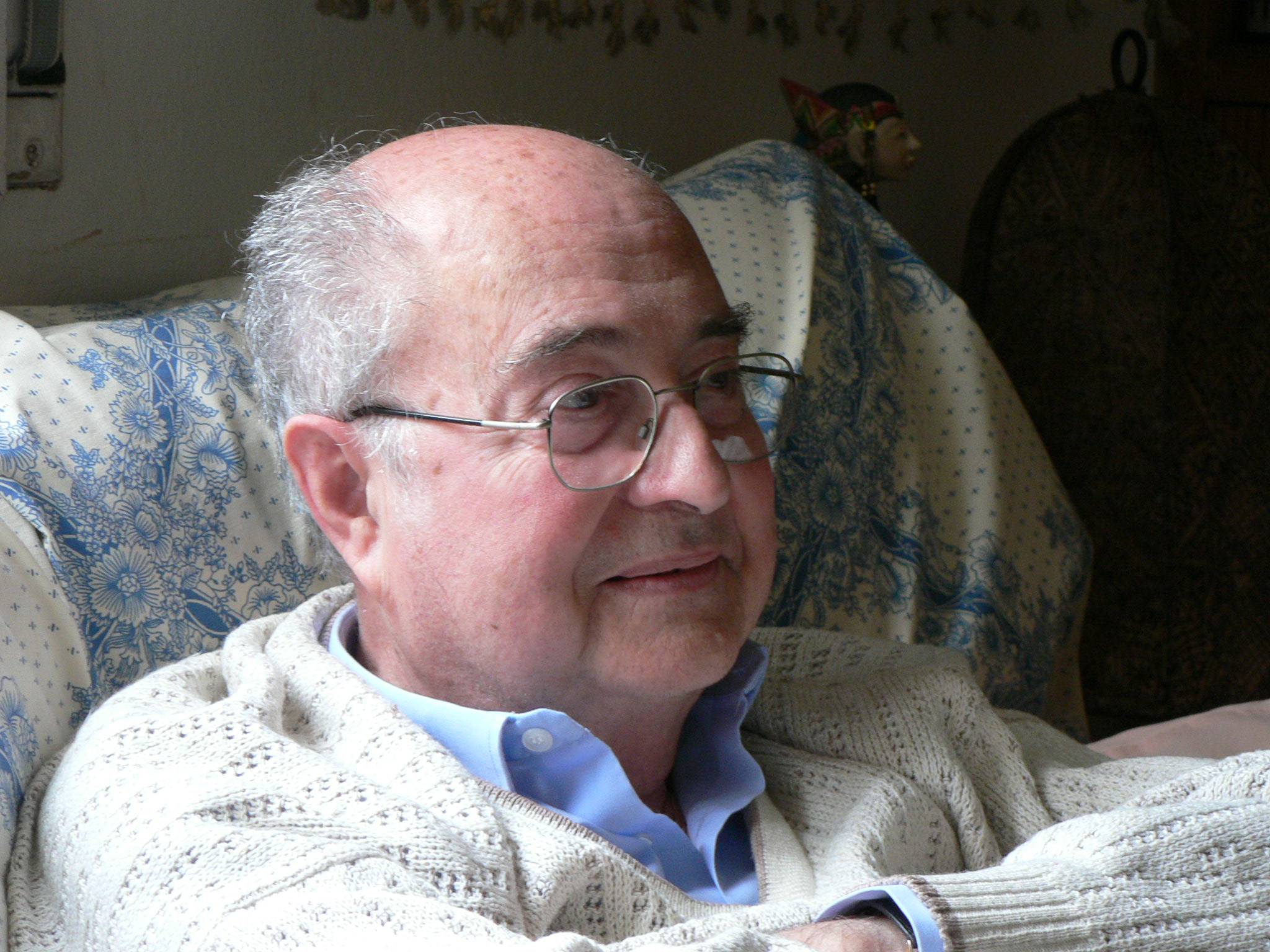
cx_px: 635
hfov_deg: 16.6
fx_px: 4366
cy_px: 476
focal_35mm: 119
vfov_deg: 12.5
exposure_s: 1/30
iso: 200
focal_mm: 19.9
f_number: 3.2
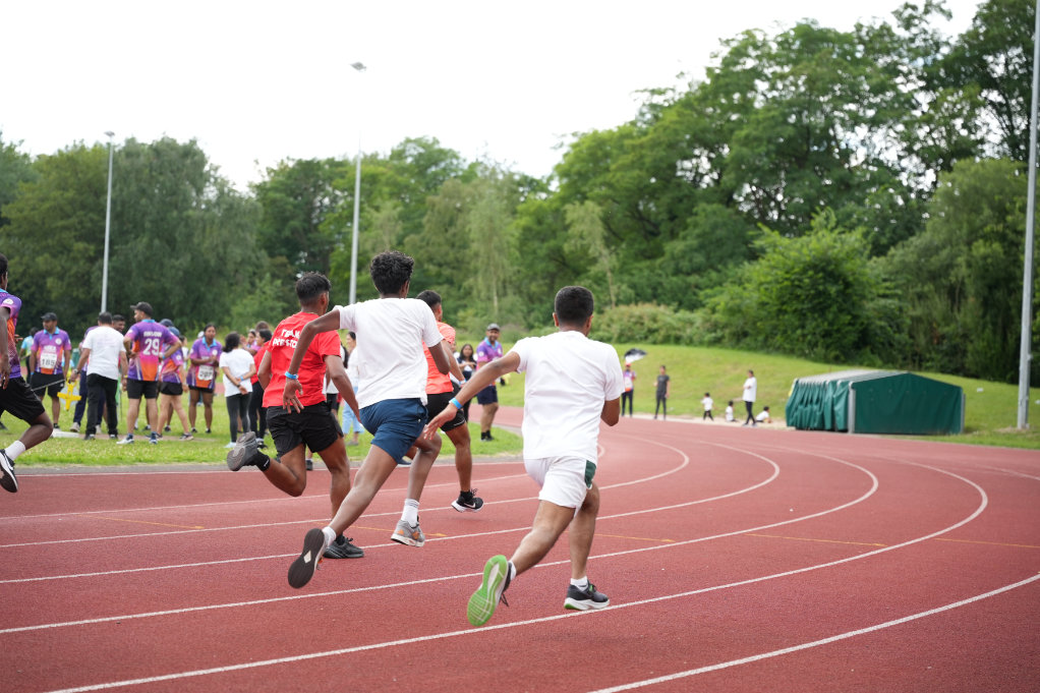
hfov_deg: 31.9
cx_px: 520
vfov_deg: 21.6
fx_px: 1820
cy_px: 346
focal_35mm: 63
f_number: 2.8
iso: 250
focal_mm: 56.7
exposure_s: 1/800
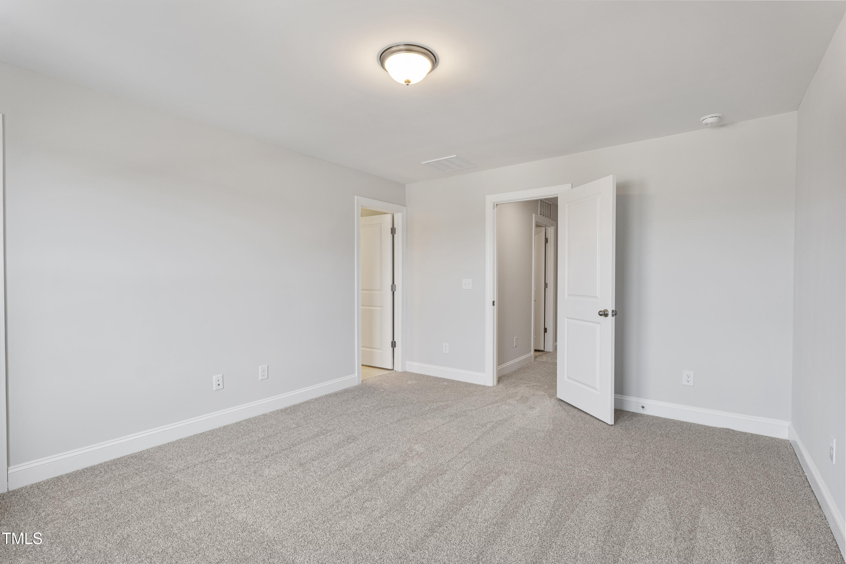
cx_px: 423
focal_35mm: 16
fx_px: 376
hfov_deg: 96.7
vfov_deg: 73.7
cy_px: 282
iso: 640
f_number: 9
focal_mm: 16
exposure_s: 1/10
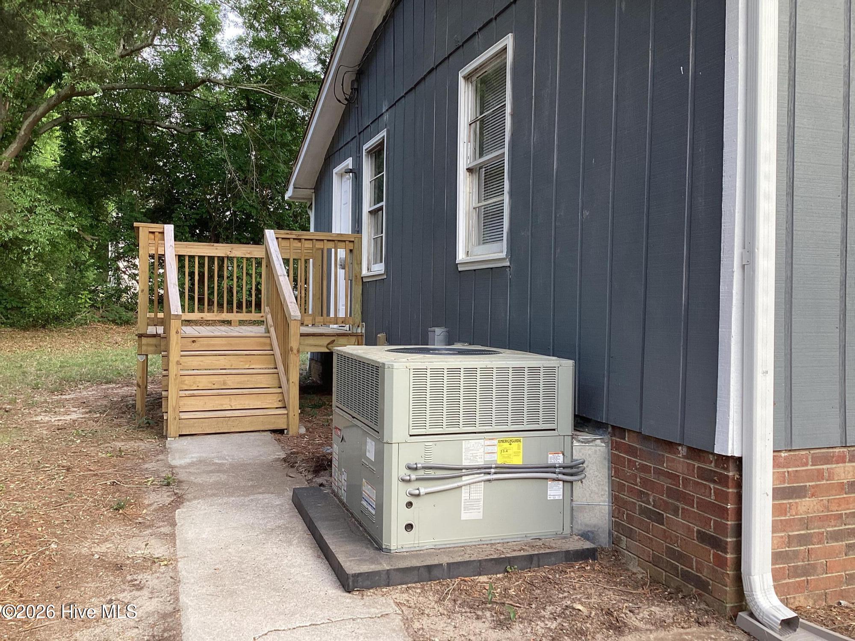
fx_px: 766
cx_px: 428
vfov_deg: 45.4
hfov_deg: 58.4
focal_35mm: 31
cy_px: 320
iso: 50
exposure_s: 1/120
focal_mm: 3.3
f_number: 2.4
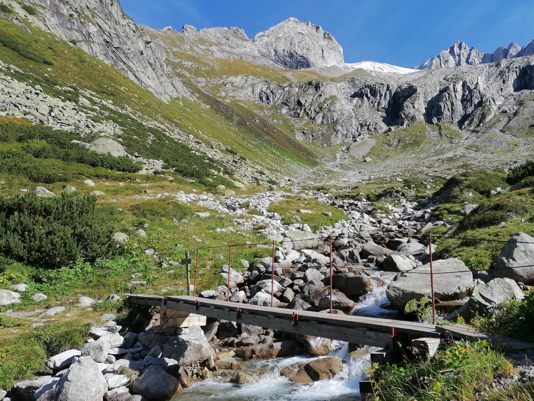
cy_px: 203
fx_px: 509
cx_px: 325
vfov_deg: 42.9
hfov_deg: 54.9
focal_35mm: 33
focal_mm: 4.75
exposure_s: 1/1570
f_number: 1.8
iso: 50
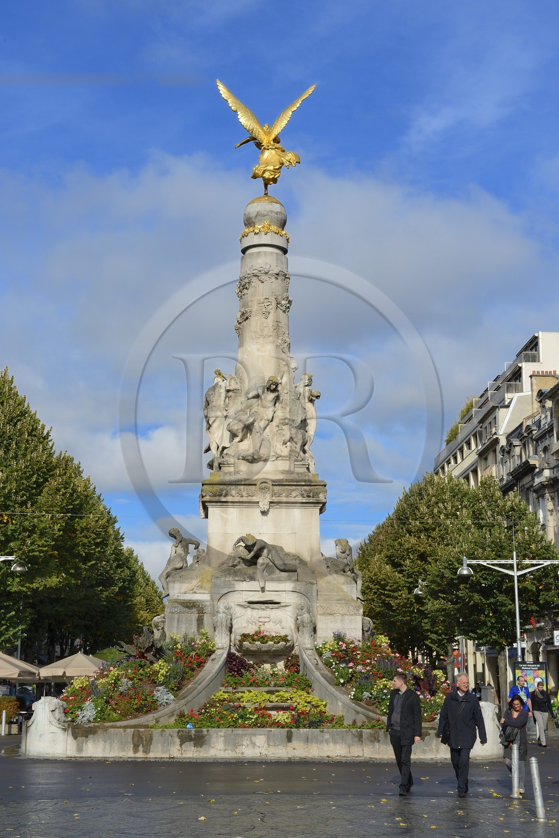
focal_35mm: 52
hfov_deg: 26.0
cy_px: 419
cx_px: 280
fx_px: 1211
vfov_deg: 38.2
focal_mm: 52
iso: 200
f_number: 13
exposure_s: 1/250
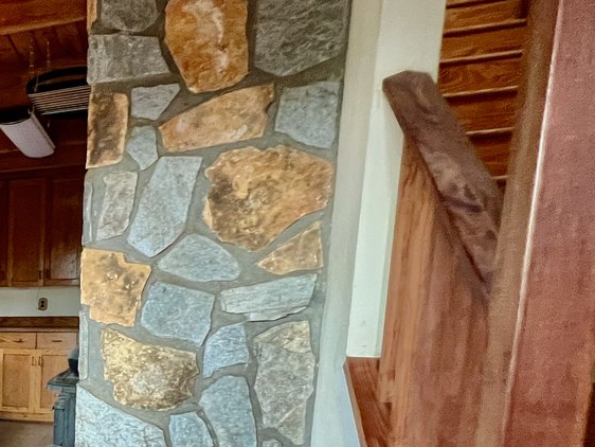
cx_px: -146
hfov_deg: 37.3
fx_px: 602
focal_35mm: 35
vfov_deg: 38.0
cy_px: 401
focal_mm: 1.57
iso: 500
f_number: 1.8
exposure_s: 1/60
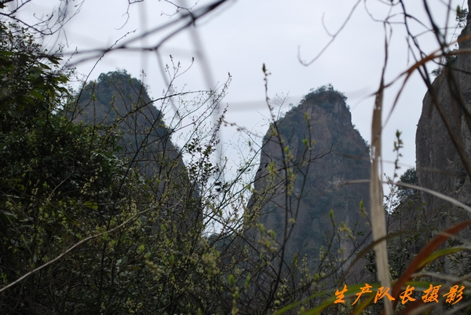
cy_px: 158
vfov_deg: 16.6
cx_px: 236
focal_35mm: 82
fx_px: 1080
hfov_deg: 24.6
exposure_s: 1/160
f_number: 6.3
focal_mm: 55
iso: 100
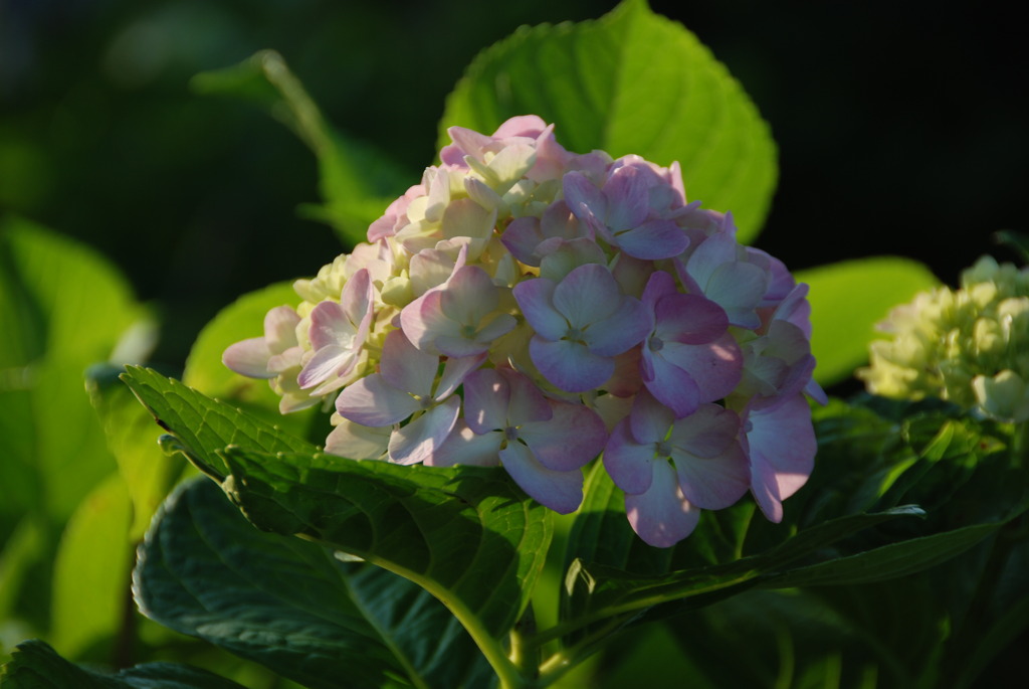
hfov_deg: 6.9
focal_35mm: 300
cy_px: 344
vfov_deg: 4.6
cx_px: 514
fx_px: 8583
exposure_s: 1/125
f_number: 5.6
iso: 100
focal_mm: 200
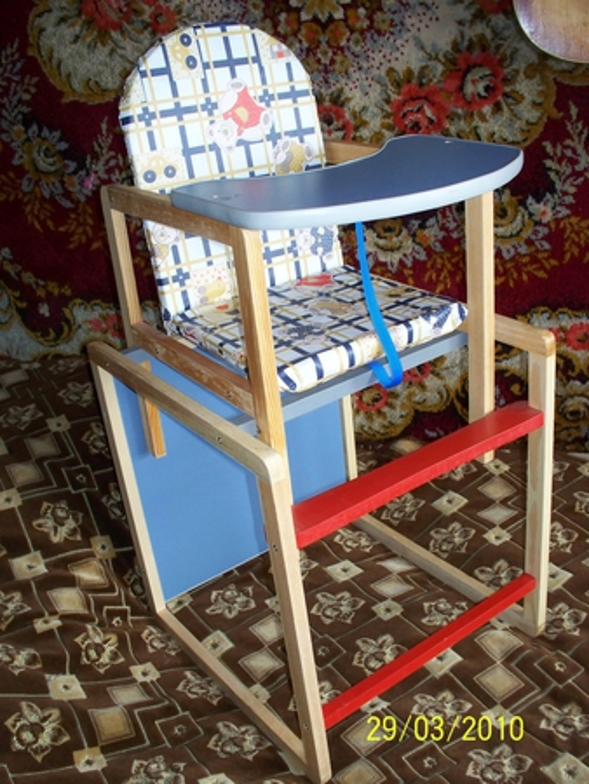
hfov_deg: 39.7
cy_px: 392
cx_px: 294
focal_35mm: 36
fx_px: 816
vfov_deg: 51.3
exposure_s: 1/40
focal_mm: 7.54
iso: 200
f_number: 2.8
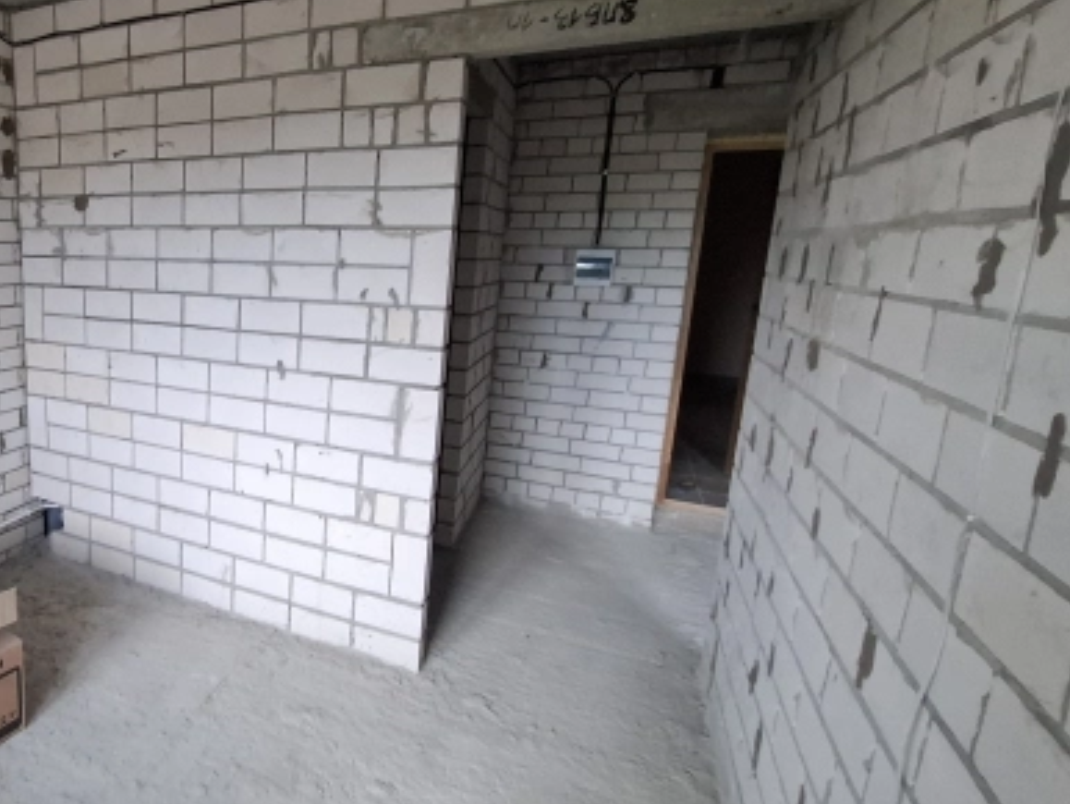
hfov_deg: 70.9
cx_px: 211
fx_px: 650
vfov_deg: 63.4
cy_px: 366
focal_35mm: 21
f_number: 2.2
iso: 500
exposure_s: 1/20
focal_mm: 1.74
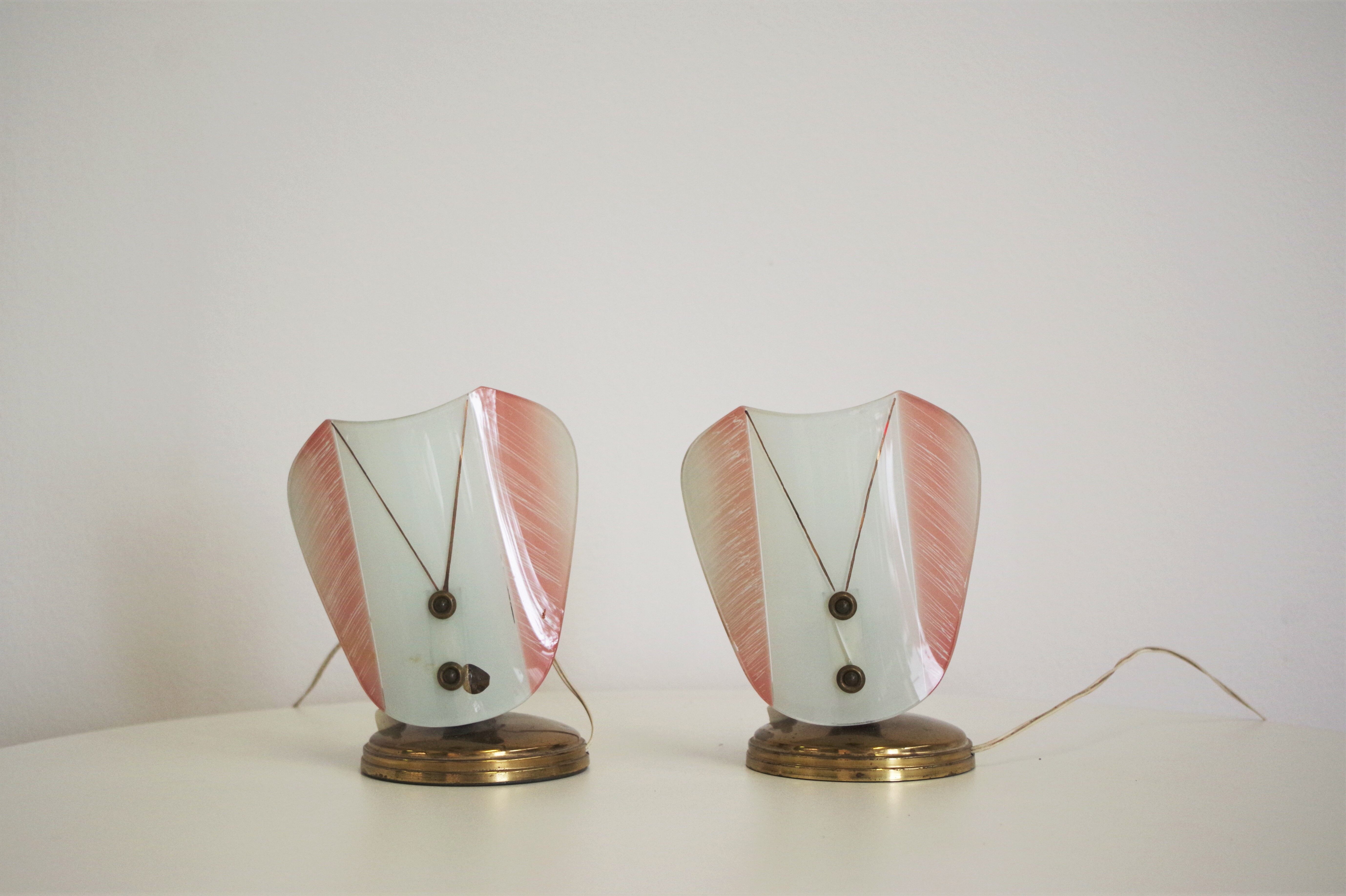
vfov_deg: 27.5
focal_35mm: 49
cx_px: 673
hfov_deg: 40.3
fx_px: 1832
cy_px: 448
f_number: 4
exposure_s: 1/125
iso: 800
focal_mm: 32.5
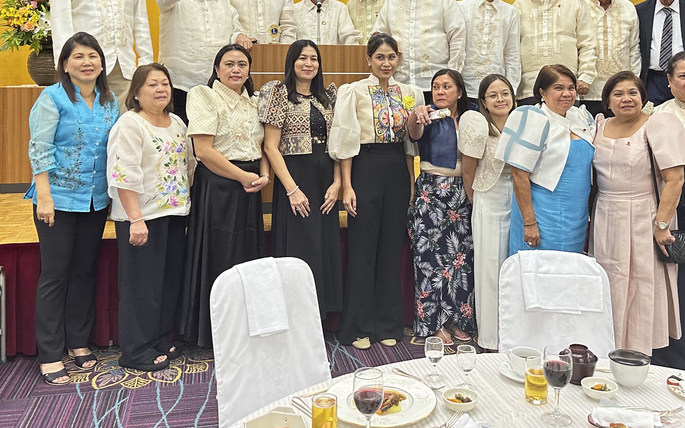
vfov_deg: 31.7
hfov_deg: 50.3
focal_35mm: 39
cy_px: 74
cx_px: 367
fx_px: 728
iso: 200
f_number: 1.78
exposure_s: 1/60
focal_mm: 6.86
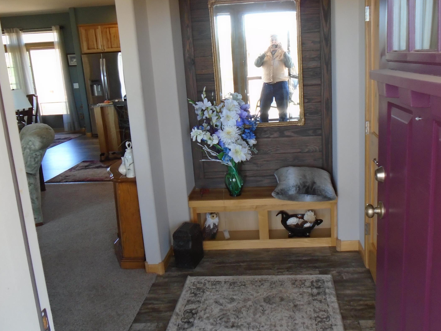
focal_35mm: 32
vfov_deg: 44.1
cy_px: 148
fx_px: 408
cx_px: 253
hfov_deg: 56.6
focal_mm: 4.6
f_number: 3.2
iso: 160
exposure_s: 1/30
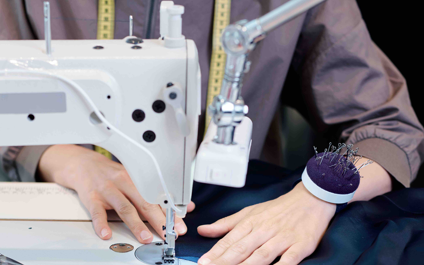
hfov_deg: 23.1
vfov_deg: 14.5
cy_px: 243
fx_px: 1028
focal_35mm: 89
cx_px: 115
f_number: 2.8
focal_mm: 50
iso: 100
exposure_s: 1/160
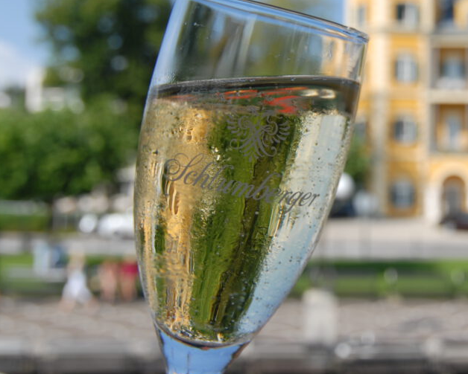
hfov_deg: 29.1
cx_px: 393
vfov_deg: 24.1
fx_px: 873
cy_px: 116
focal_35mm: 63
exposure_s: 1/250
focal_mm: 24
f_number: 8
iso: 100
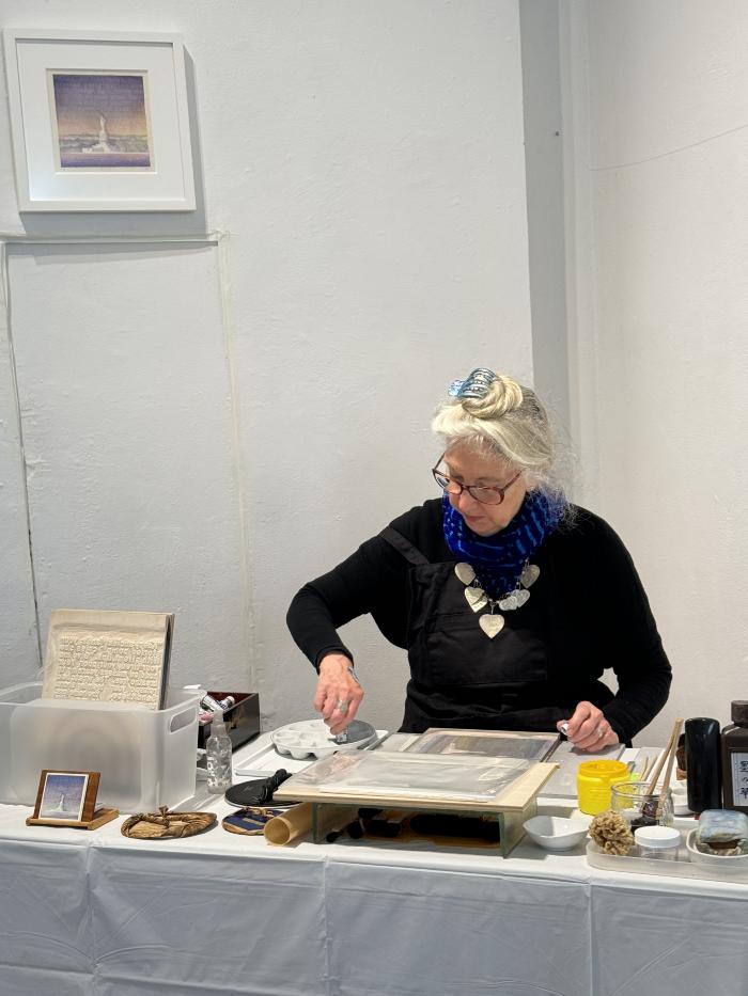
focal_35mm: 48
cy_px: 498
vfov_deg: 39.7
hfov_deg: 30.3
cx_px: 374
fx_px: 1383
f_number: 1.78
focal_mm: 6.76
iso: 64
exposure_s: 1/60
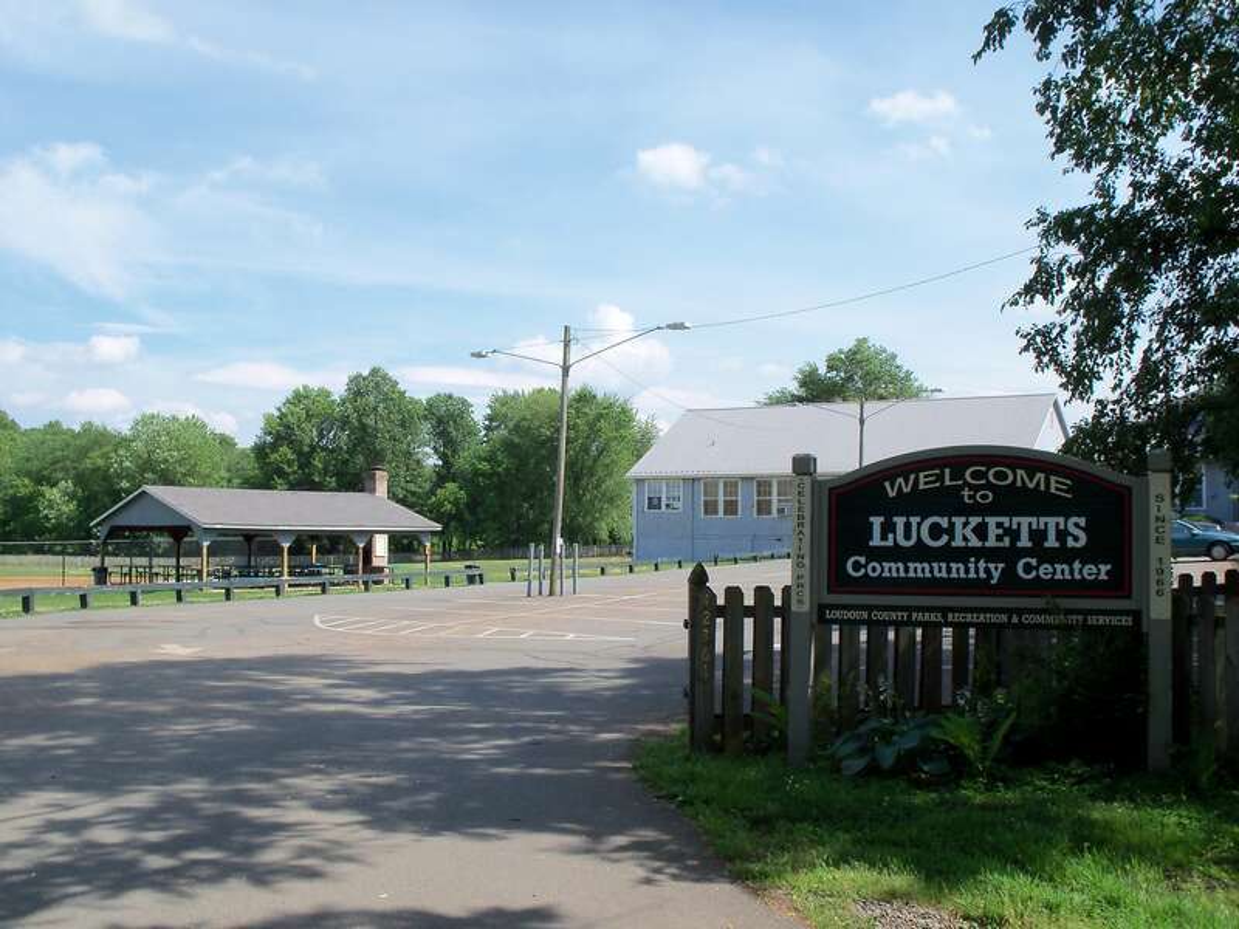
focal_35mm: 35
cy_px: 464
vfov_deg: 40.7
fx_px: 1253
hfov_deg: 52.6
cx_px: 620
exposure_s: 1/320
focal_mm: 6.3
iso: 80
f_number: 5.5
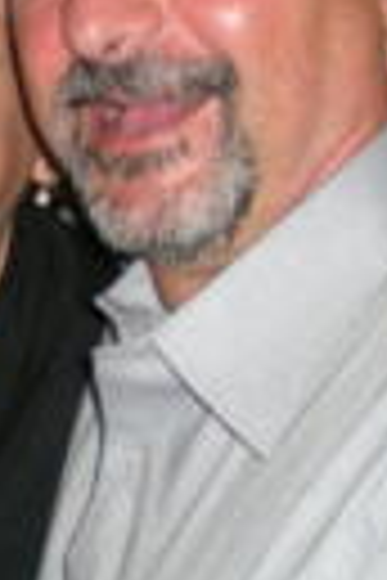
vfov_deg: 13.4
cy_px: 173
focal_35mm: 153
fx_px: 2467
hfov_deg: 8.9
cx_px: 63
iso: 69
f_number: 3.1
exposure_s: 1/60
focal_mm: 6.3
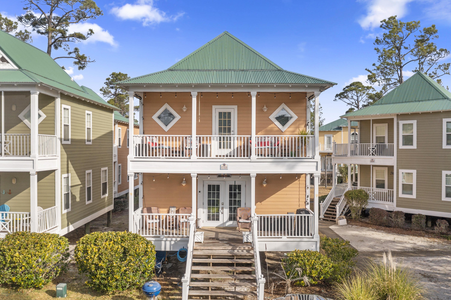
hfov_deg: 65.5
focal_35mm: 28
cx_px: 226
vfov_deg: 46.4
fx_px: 351
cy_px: 150
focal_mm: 10.26
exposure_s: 1/240
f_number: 2.8
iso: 100
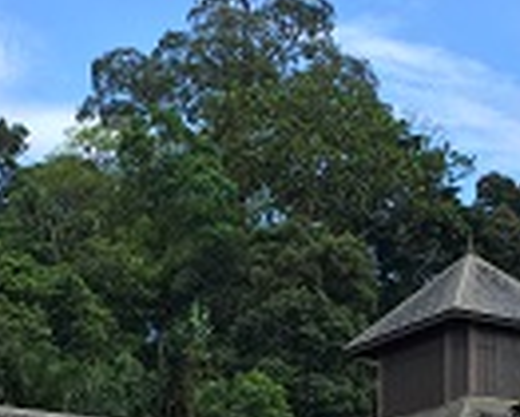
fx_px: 1509
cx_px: 226
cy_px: 532
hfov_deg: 19.5
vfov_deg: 15.1
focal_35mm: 98
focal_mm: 4.15
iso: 32
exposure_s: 1/775
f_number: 2.2
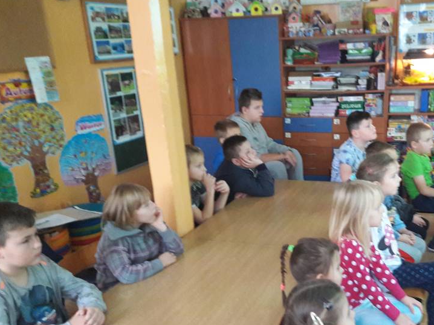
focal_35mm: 39
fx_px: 489
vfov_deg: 36.4
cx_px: 291
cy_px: 219
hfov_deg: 47.1
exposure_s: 1/17
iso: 400
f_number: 1.9
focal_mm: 3.7
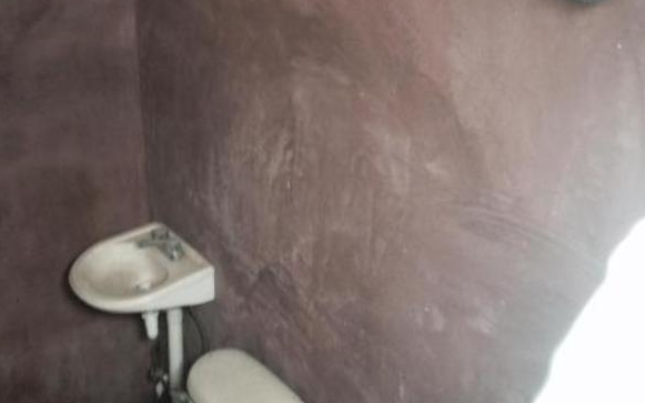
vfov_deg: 27.0
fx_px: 826
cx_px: 322
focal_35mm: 47
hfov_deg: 42.7
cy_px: 89
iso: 200
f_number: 2.4
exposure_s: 1/20
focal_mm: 4.12
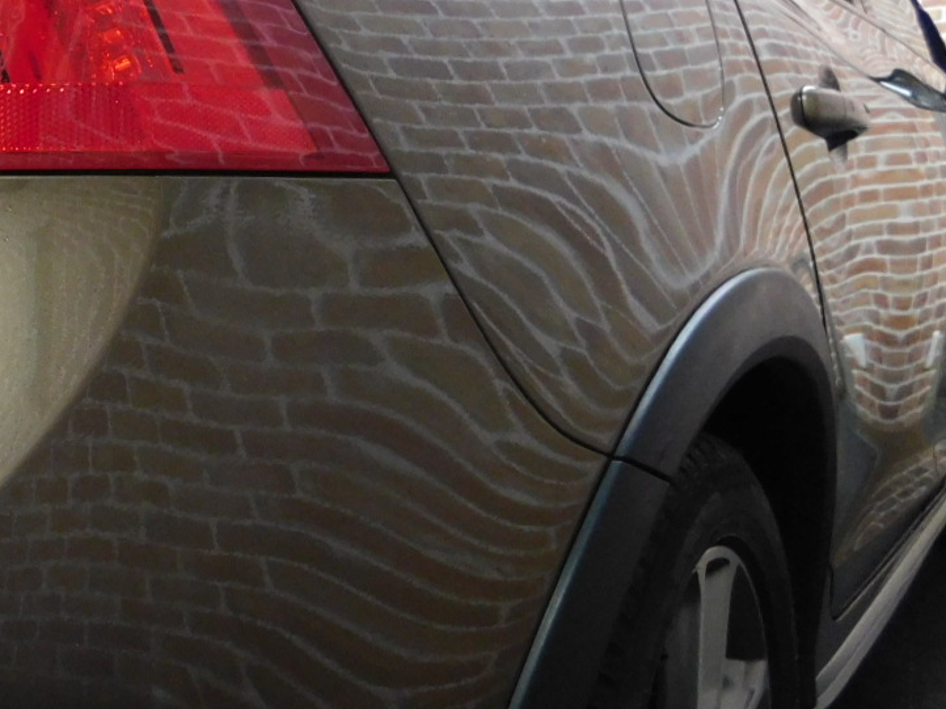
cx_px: -12
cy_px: 354
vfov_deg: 28.5
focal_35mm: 51
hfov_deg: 34.0
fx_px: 1393
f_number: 3
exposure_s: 1/20
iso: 400
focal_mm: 4
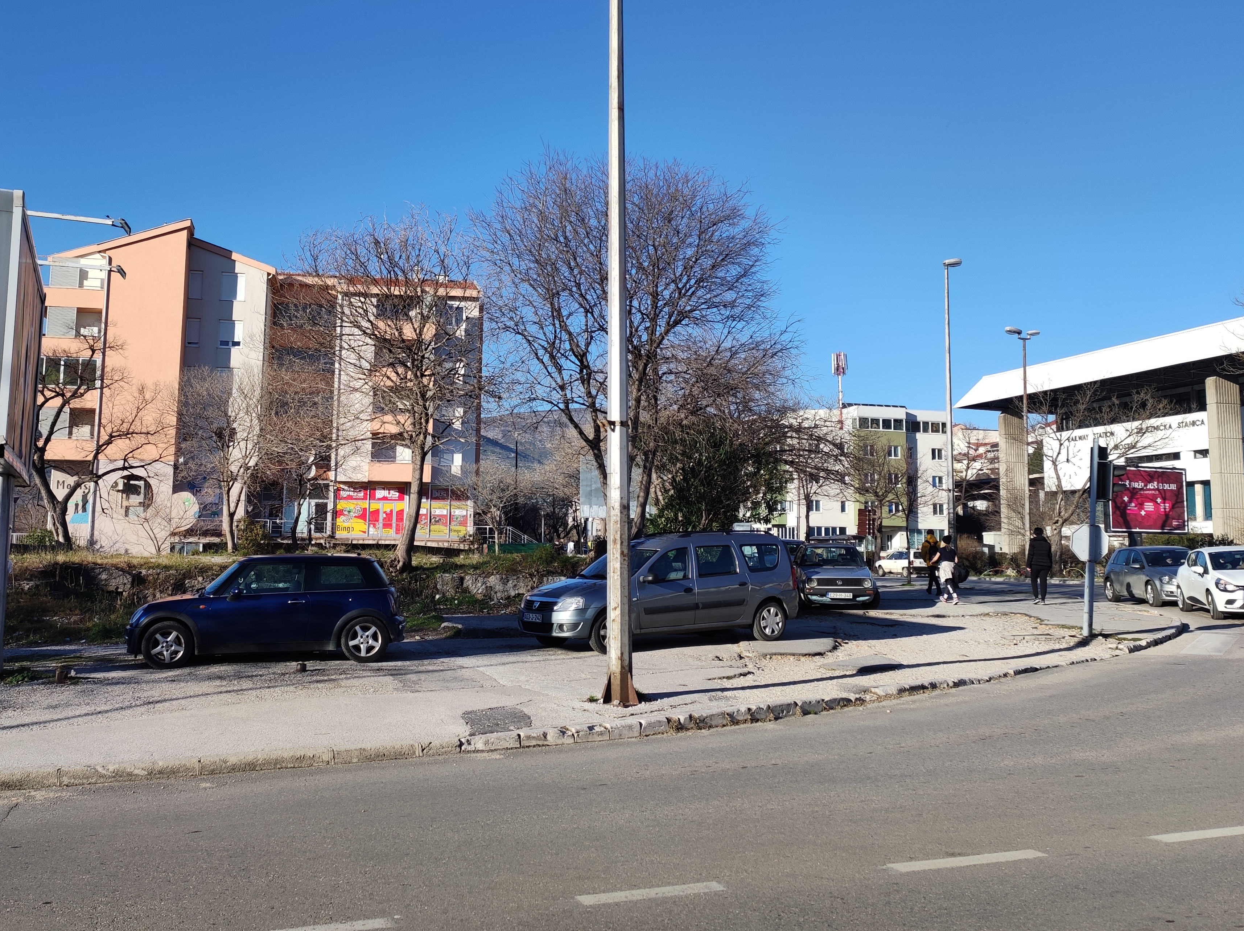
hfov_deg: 73.7
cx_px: 543
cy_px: 403
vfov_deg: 58.6
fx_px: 826
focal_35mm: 23
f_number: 1.79
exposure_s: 1/603
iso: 50
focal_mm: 4.74
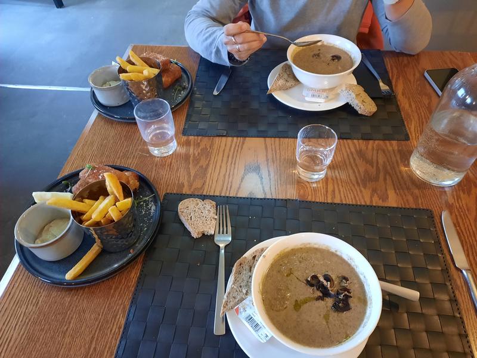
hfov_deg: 69.4
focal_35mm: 25
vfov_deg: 54.9
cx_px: 238
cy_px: 179
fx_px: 344
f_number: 2
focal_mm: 4.6
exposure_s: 1/25
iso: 640
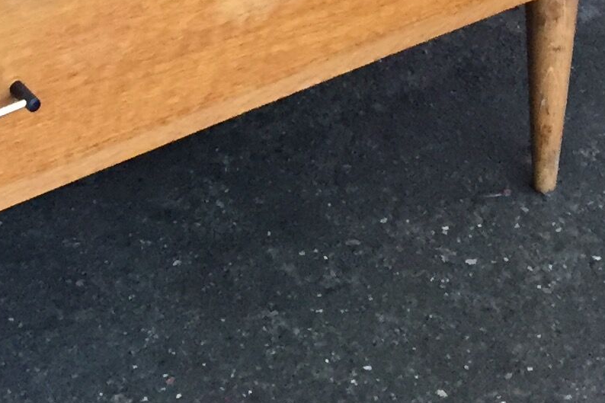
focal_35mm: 124
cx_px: 206
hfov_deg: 16.5
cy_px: -520
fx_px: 2083
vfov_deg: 9.9
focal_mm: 4.15
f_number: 2.2
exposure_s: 1/33
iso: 250
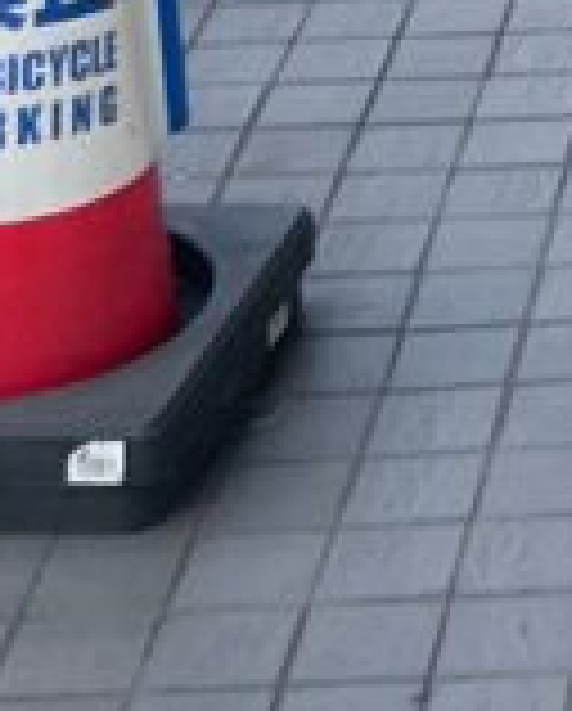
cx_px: 1464
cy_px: -1350
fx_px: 3460
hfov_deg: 8.5
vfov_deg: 9.5
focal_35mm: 164
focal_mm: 4.2
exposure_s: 1/121
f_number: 1.6
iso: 50
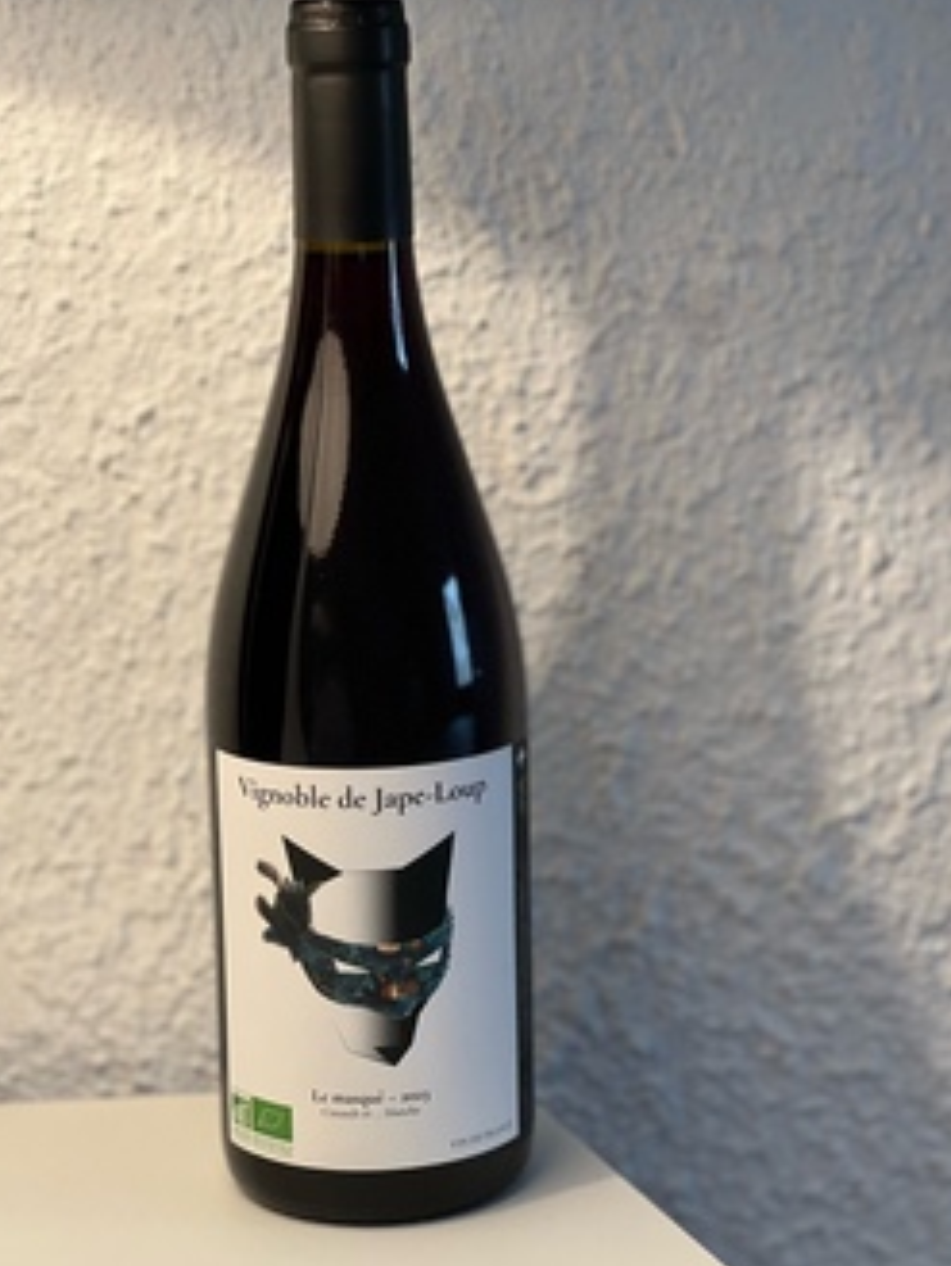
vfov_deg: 23.8
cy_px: 616
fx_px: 3002
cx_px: 452
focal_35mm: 82
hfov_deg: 18.0
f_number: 2.8
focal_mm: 9
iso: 250
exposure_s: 1/66
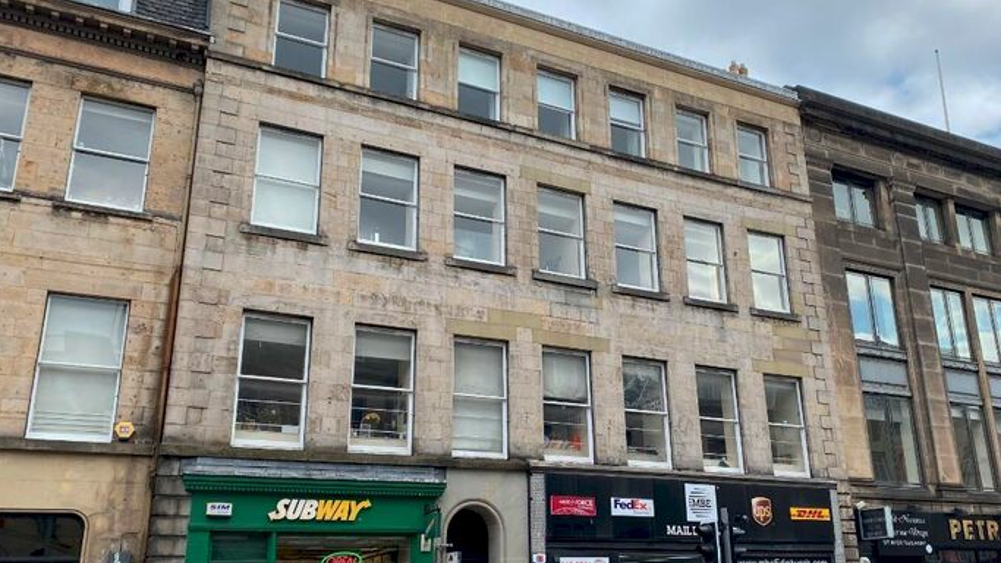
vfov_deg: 40.2
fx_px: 770
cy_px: 290
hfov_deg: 66.1
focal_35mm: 29
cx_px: 505
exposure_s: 1/1093
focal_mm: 4.25
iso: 32
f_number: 1.8
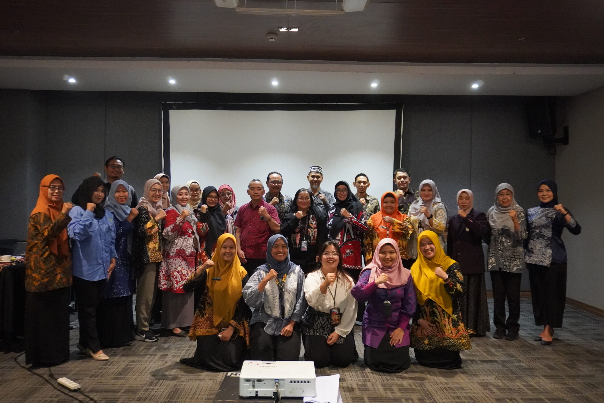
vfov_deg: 41.7
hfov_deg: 59.5
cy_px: 202
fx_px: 528
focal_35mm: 32
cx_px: 302
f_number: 4
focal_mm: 21
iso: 6400
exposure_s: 1/100
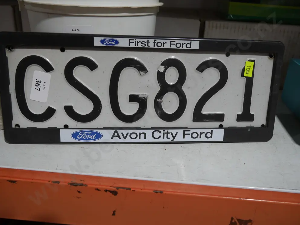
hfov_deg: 58.3
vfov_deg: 45.5
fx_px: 269
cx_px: 155
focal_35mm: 31
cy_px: 110
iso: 200
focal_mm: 15
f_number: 3.6
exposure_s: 1/60
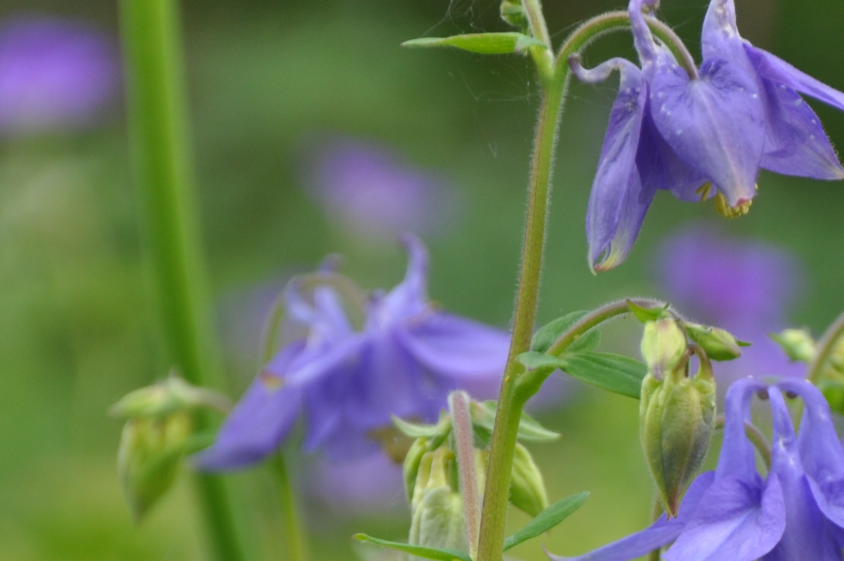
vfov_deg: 3.1
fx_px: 10243
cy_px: 683
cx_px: 673
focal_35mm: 437
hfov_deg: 4.7
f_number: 5.6
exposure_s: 1/100
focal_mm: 105
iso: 200
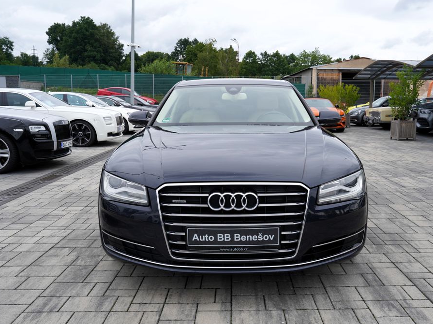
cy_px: 164
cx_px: 234
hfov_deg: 55.3
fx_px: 413
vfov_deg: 42.9
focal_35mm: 33
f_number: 6.3
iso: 100
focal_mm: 30
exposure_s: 1/160
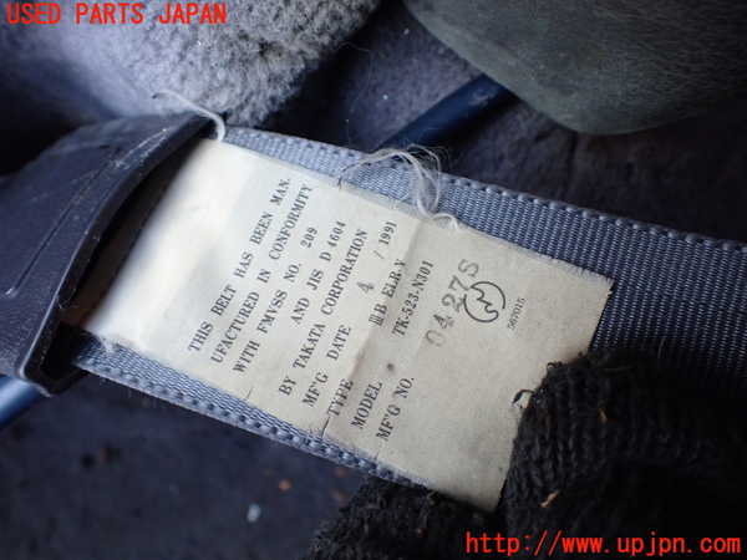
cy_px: 280
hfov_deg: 60.0
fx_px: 647
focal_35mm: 30
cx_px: 374
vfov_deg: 46.8
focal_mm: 5.4
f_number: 2.3
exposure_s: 1/125
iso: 400
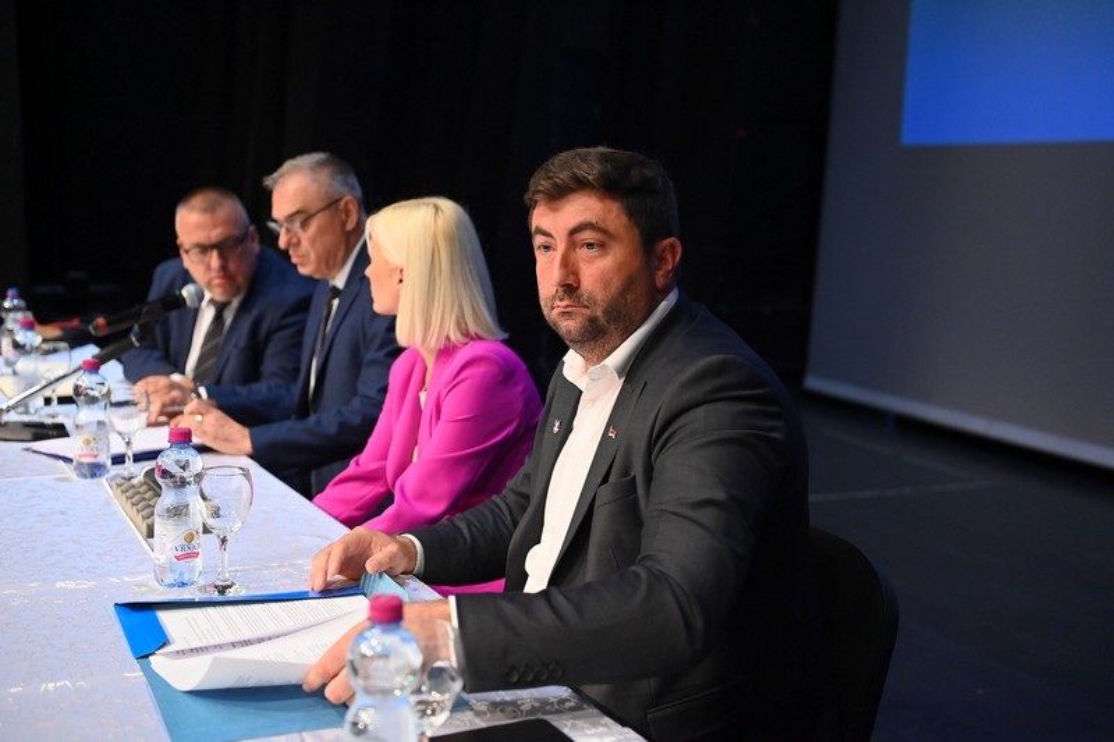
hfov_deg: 43.6
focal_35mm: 45
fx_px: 1392
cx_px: 557
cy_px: 371
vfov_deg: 29.9
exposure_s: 1/200
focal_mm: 45
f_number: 2.8
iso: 4000
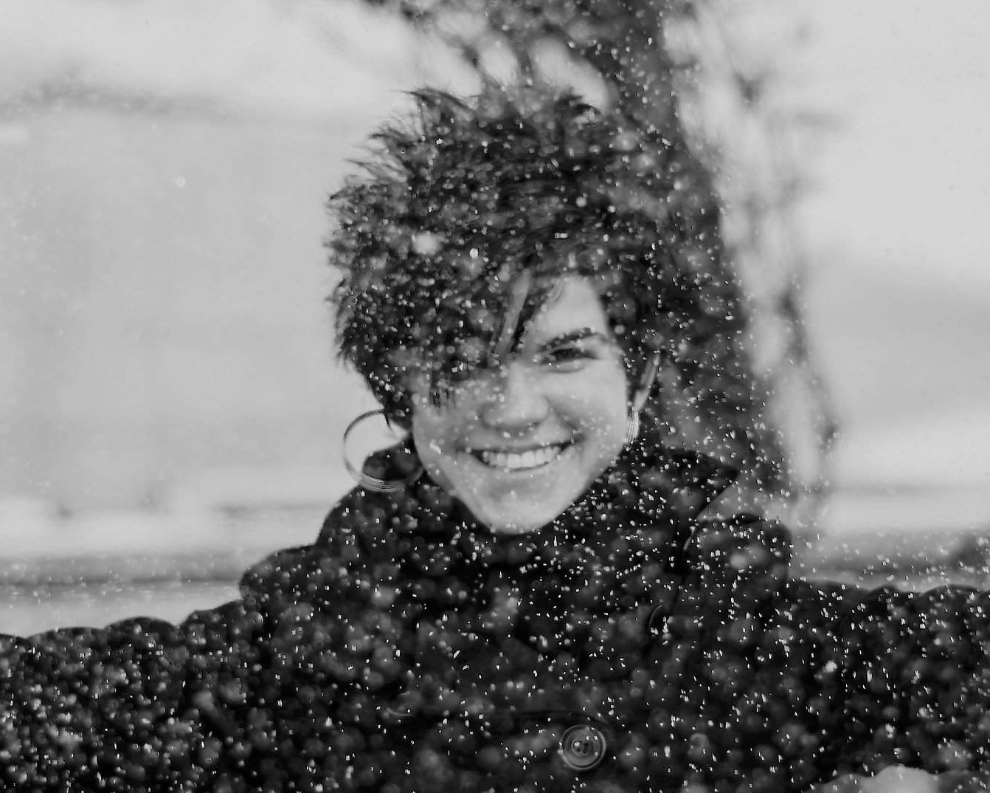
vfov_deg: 12.2
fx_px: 3692
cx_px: 504
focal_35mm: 126
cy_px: 379
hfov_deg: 15.3
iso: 100
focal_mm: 50
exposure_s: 1/800
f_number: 1.8
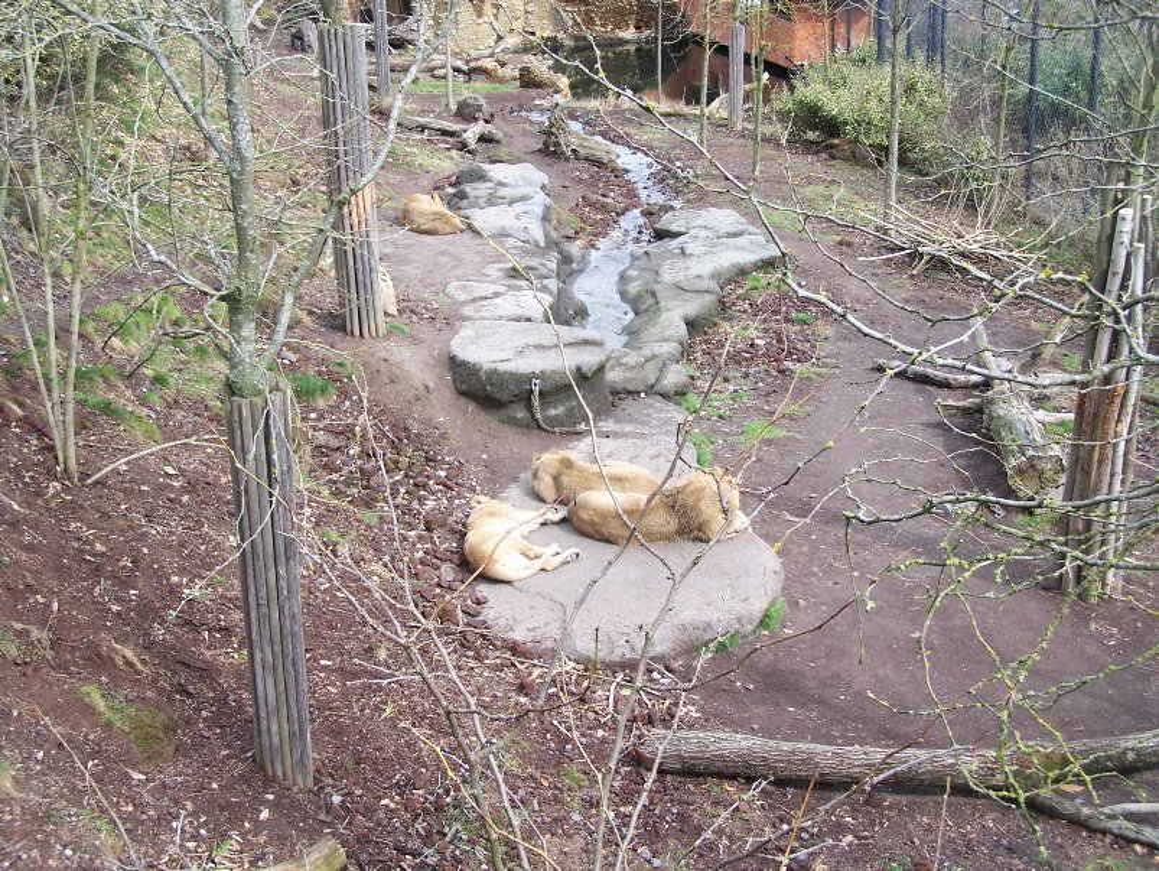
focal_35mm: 48
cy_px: 436
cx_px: 580
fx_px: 1608
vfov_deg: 30.3
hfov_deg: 39.6
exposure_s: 1/250
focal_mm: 8
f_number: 3
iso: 80
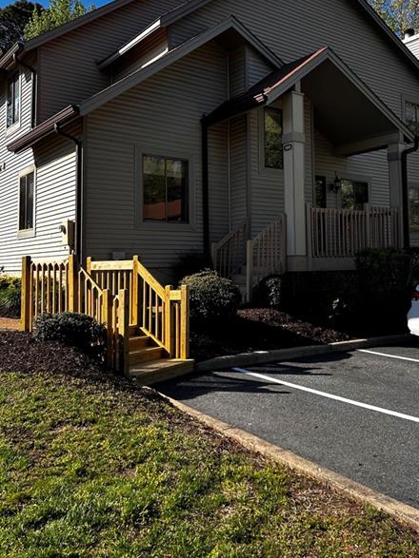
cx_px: 236
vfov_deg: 53.6
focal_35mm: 34
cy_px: 224
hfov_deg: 41.7
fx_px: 549
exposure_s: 1/1645
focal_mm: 5.7
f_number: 1.5
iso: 50
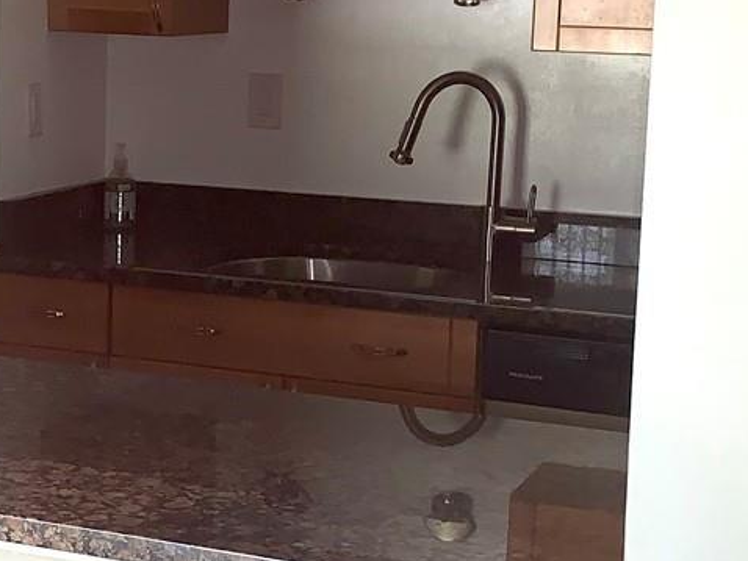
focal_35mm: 87
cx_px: 153
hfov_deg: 22.2
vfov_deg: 17.0
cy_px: 230
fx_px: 1881
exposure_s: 1/20
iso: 40
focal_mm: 4.25
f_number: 1.8
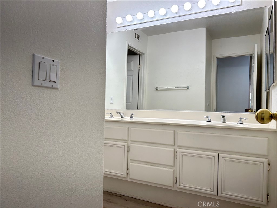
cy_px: 104
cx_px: 138
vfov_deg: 53.1
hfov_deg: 67.3
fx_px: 208
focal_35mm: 26
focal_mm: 5.7
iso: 64
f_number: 1.5
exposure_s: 1/155
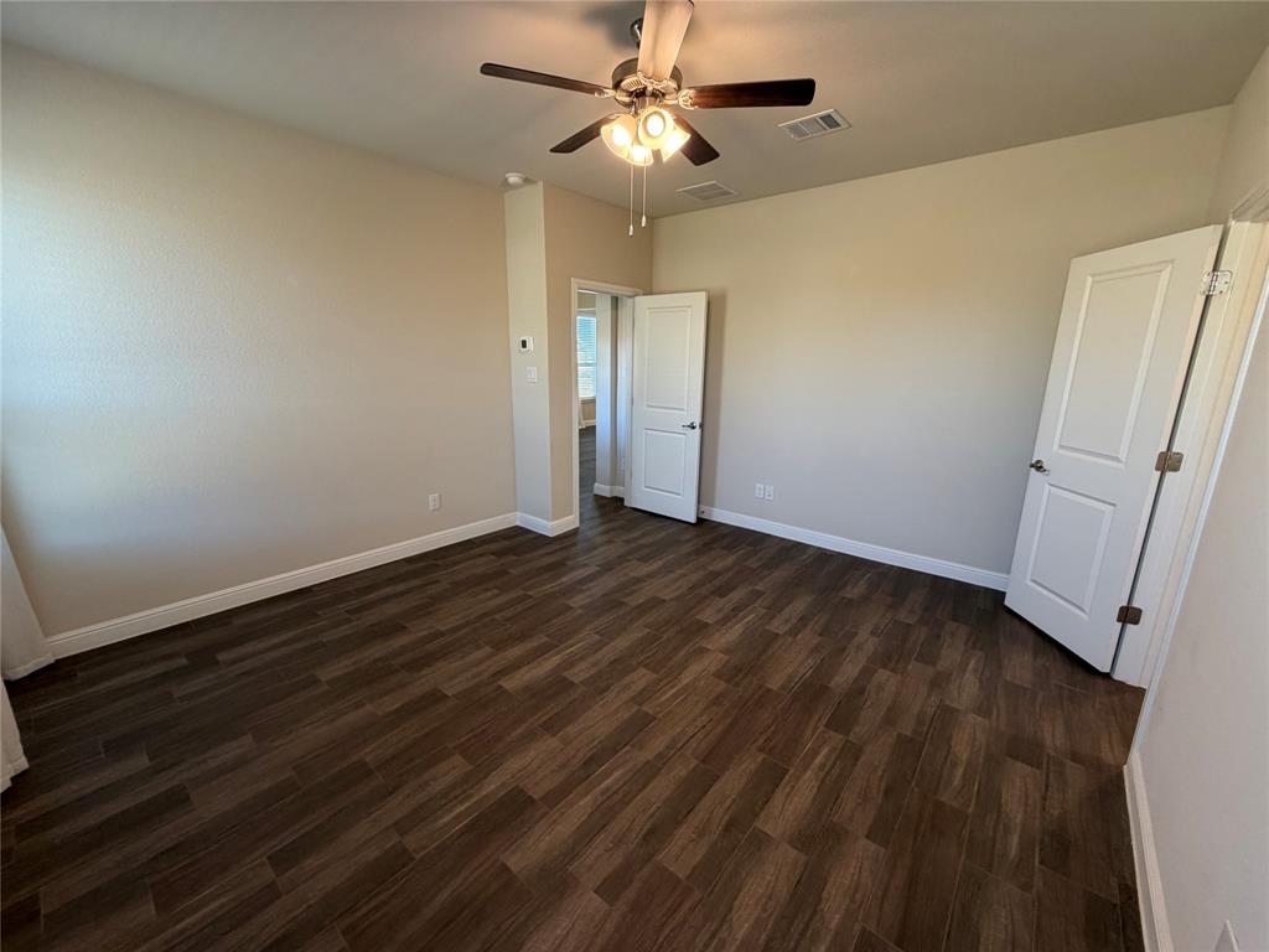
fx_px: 513
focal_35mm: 14
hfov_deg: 102.1
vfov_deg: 85.7
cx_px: 634
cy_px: 476
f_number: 2.2
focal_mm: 2.22
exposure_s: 1/60
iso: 160
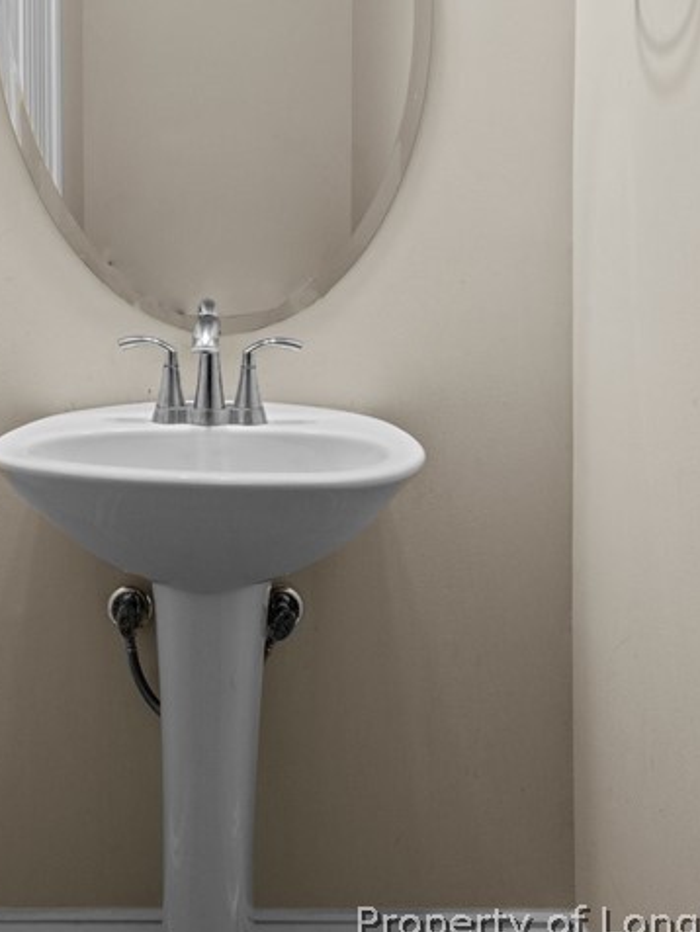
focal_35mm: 36
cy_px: 247
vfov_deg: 49.4
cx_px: 218
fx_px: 973
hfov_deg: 39.0
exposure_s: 1/5
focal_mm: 16.5
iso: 400
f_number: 8
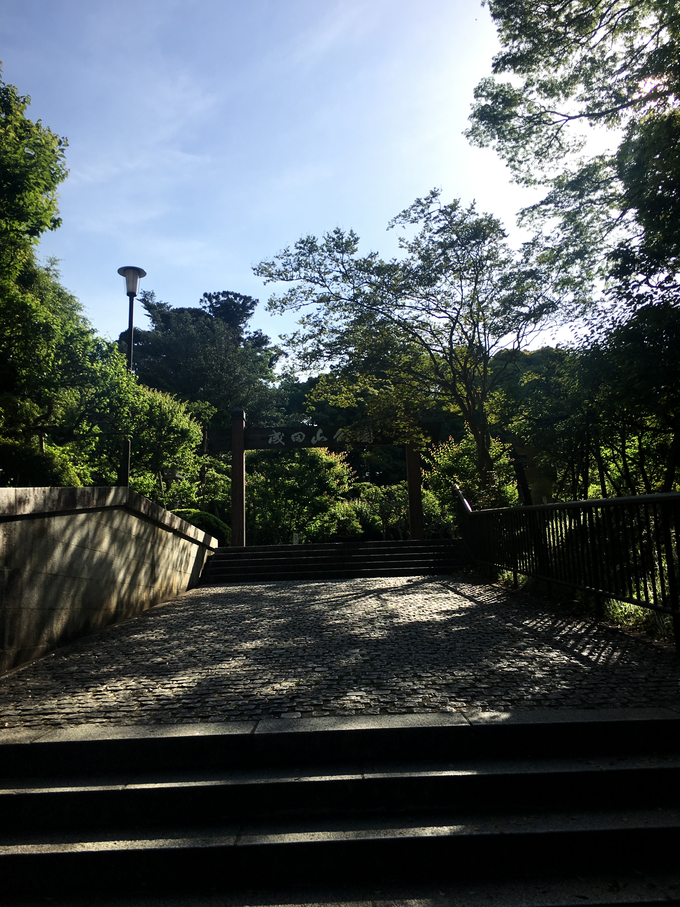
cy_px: 454
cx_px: 340
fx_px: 760
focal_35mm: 29
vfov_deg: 61.7
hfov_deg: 48.2
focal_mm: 4.15
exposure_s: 1/2137
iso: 25
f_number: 2.2
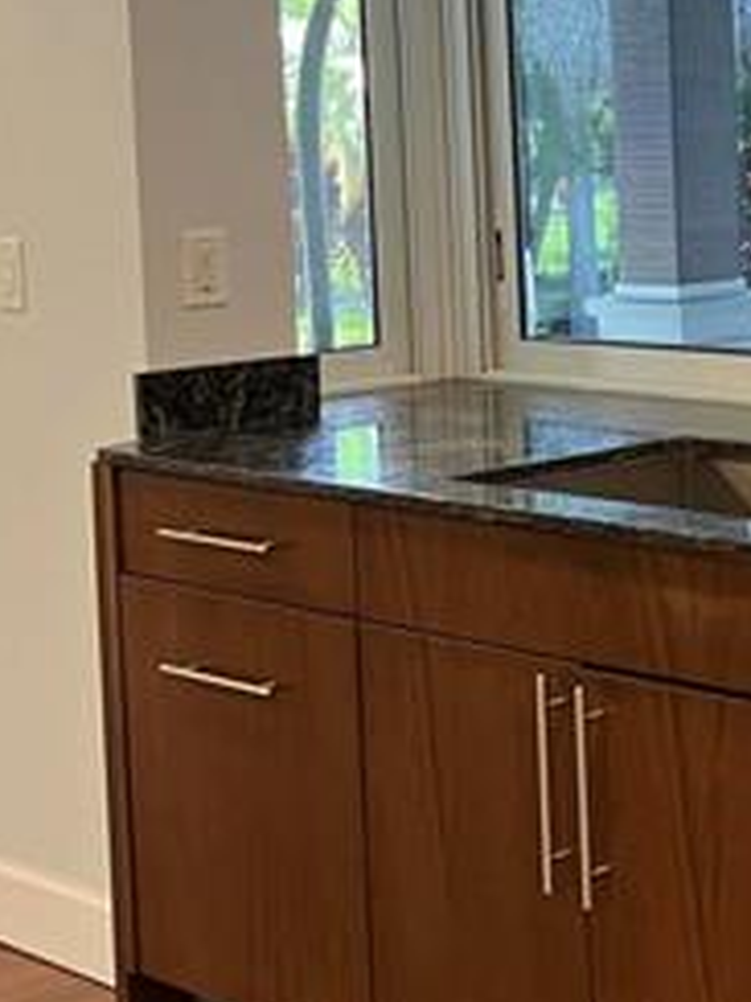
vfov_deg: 23.6
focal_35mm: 82
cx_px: 1030
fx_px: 2372
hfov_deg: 16.8
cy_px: 242
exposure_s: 1/60
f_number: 1.5
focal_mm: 5.7
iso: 100
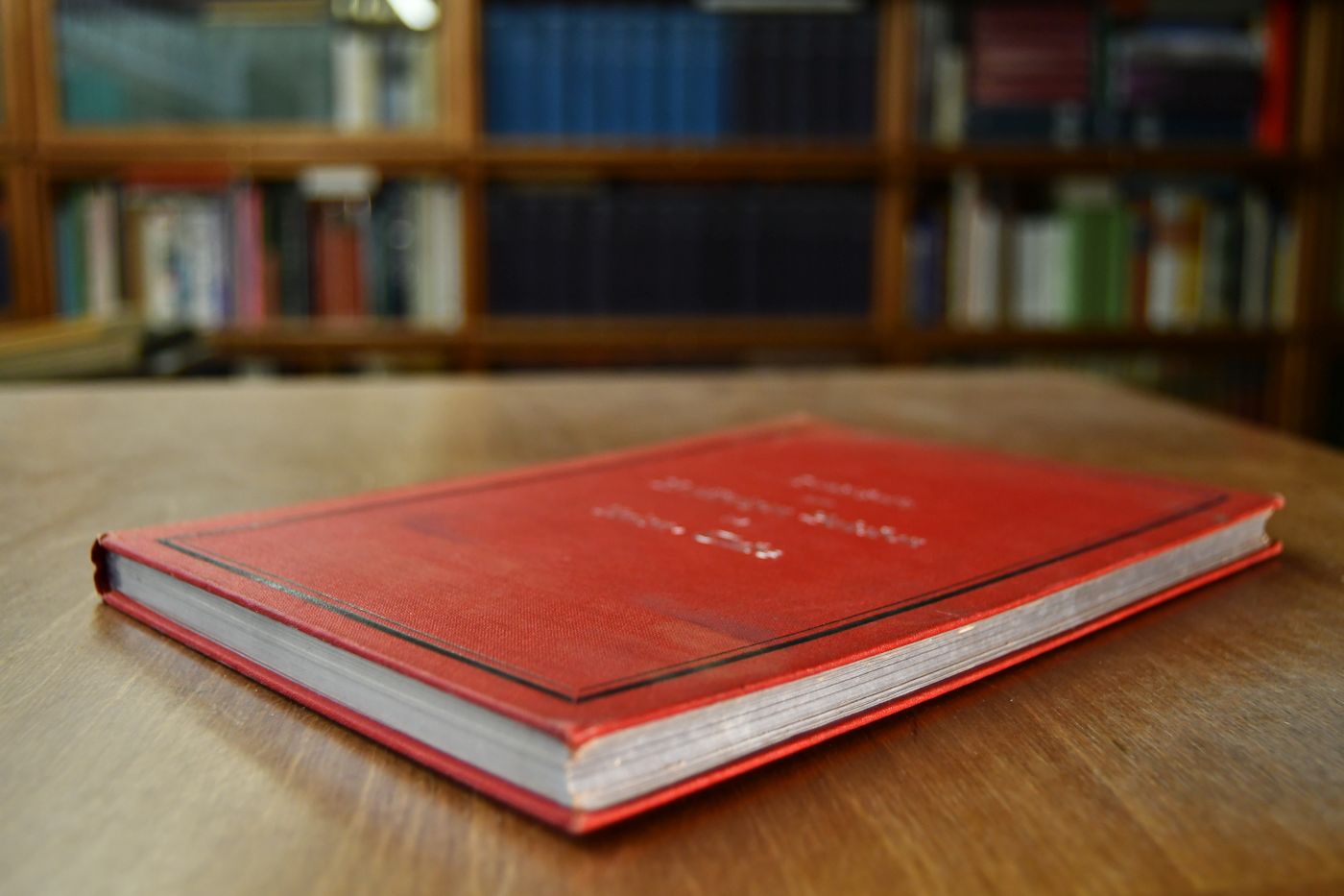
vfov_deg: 34.2
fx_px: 1456
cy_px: 448
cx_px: 672
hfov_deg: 49.6
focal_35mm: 39
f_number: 4
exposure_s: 1/125
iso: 1000
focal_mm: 26
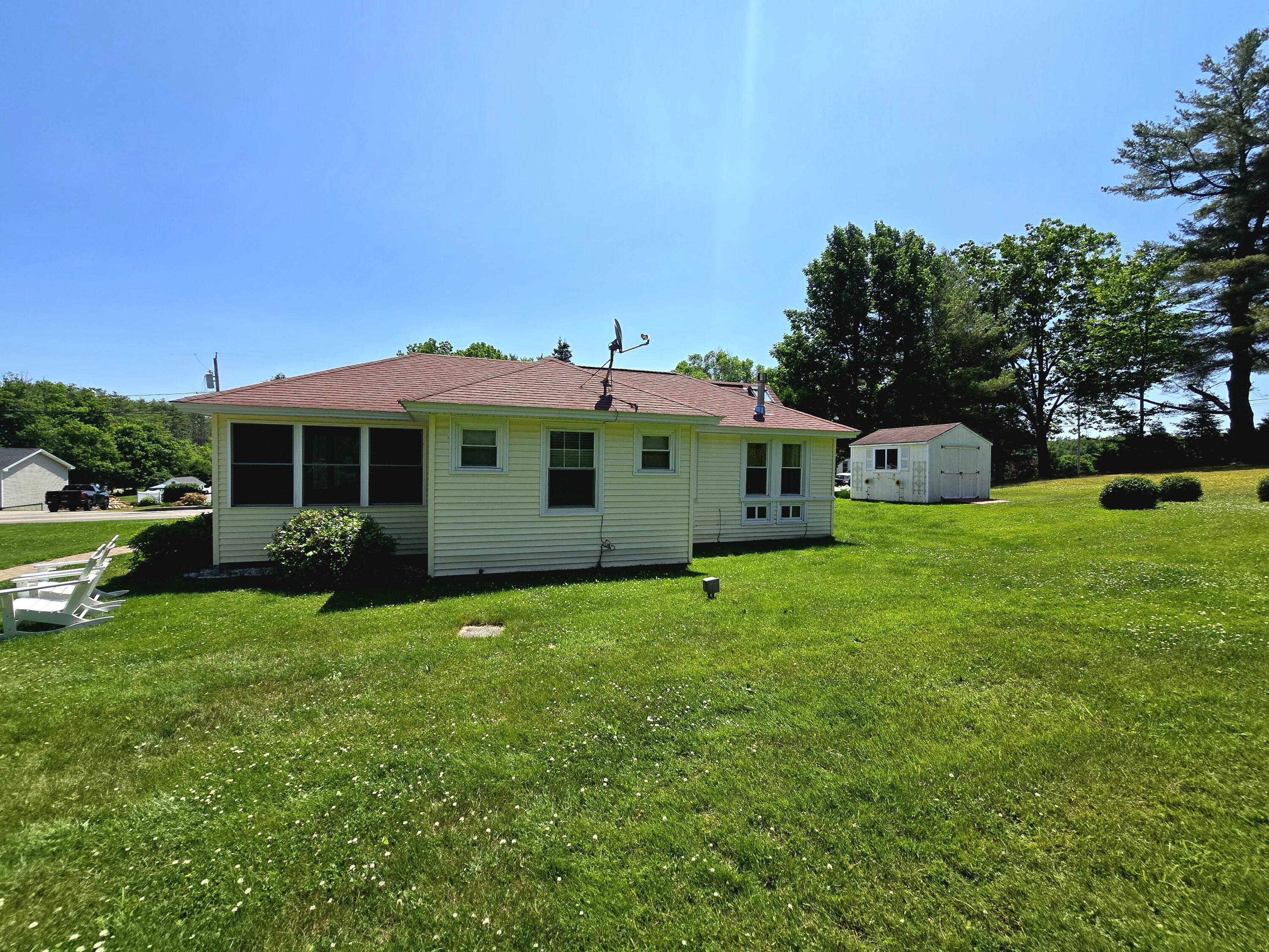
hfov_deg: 106.2
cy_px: 476
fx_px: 477
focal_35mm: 13
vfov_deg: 89.9
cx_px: 634
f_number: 2.2
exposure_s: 1/3333
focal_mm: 2.2
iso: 50
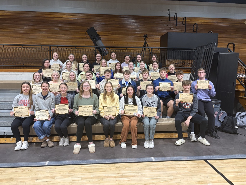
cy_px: 92
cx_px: 123
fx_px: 185
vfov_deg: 53.1
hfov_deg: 67.3
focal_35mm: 26
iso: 100
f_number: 1.6
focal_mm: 5.96
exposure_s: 1/60
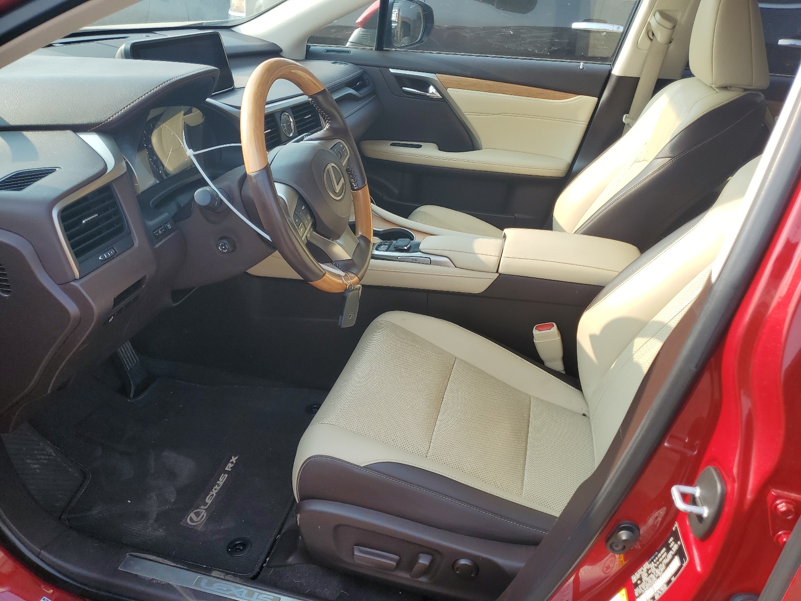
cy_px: 300
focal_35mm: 26
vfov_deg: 53.1
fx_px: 602
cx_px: 400
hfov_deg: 67.3
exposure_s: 1/625
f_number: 1.5
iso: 50
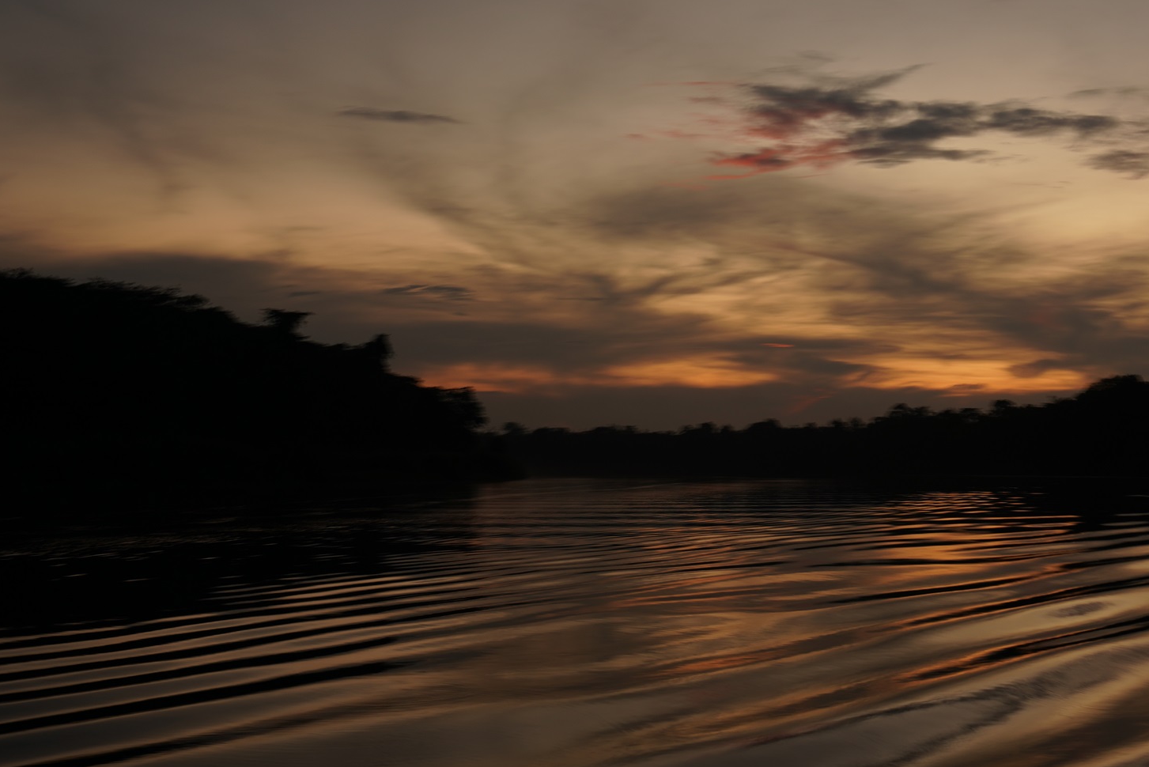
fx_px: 1373
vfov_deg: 31.2
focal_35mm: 43
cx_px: 783
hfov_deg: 44.6
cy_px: 405
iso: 100
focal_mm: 25
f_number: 5.6
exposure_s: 1/10
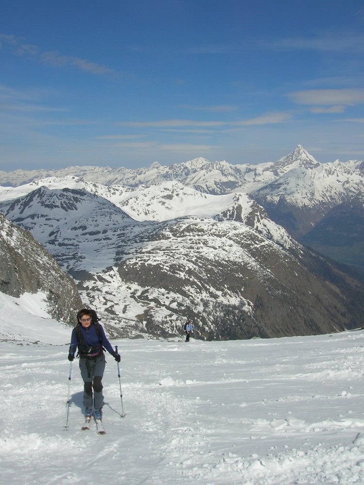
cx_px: 182
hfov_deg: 37.7
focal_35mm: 38
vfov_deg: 49.0
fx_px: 533
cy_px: 242
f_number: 5
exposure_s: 1/1330
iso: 50
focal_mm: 6.4
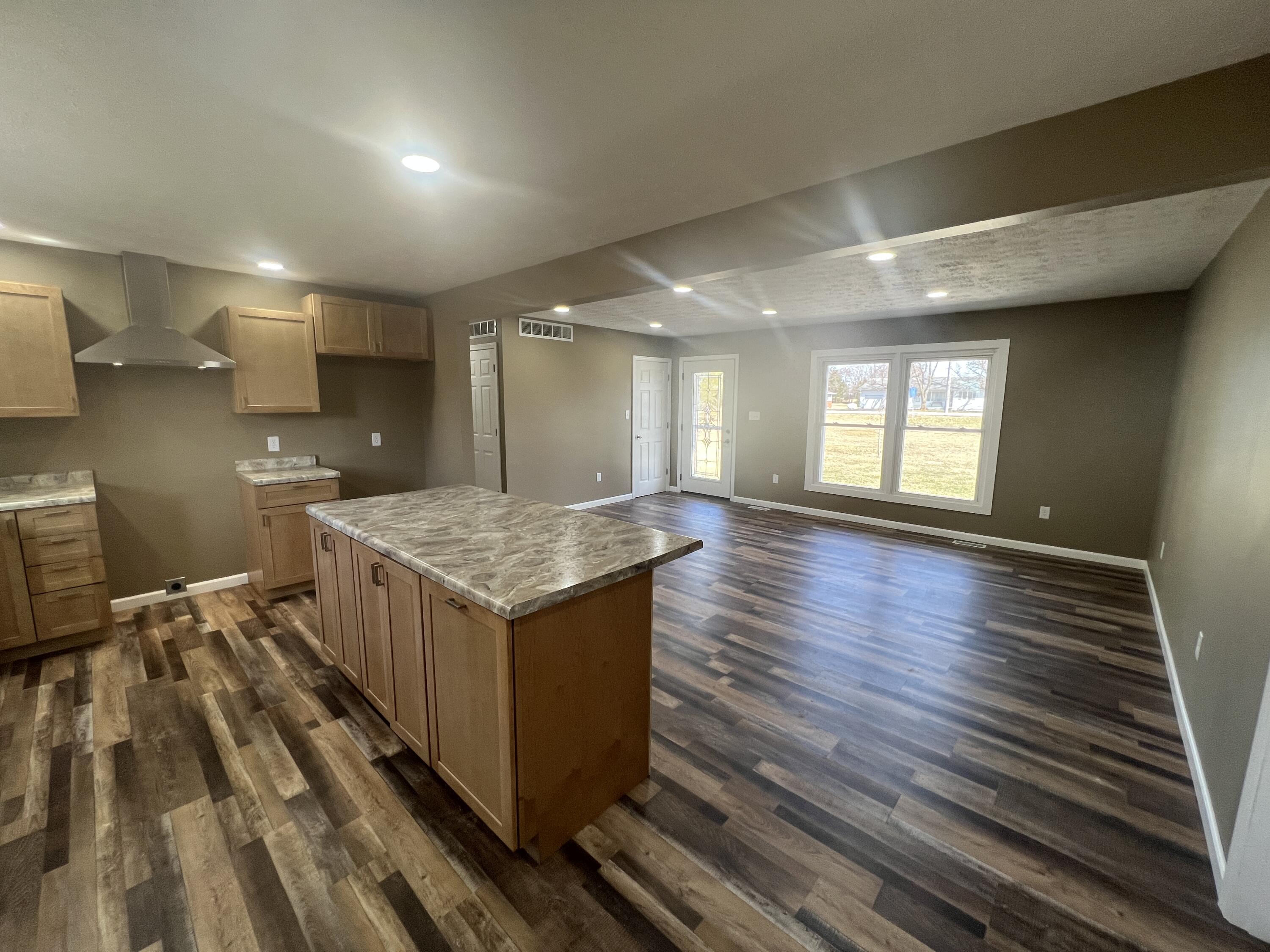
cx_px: 635
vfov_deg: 89.9
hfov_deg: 106.2
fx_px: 477
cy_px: 476
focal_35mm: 13
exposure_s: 1/120
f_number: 1.8
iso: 125
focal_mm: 1.57
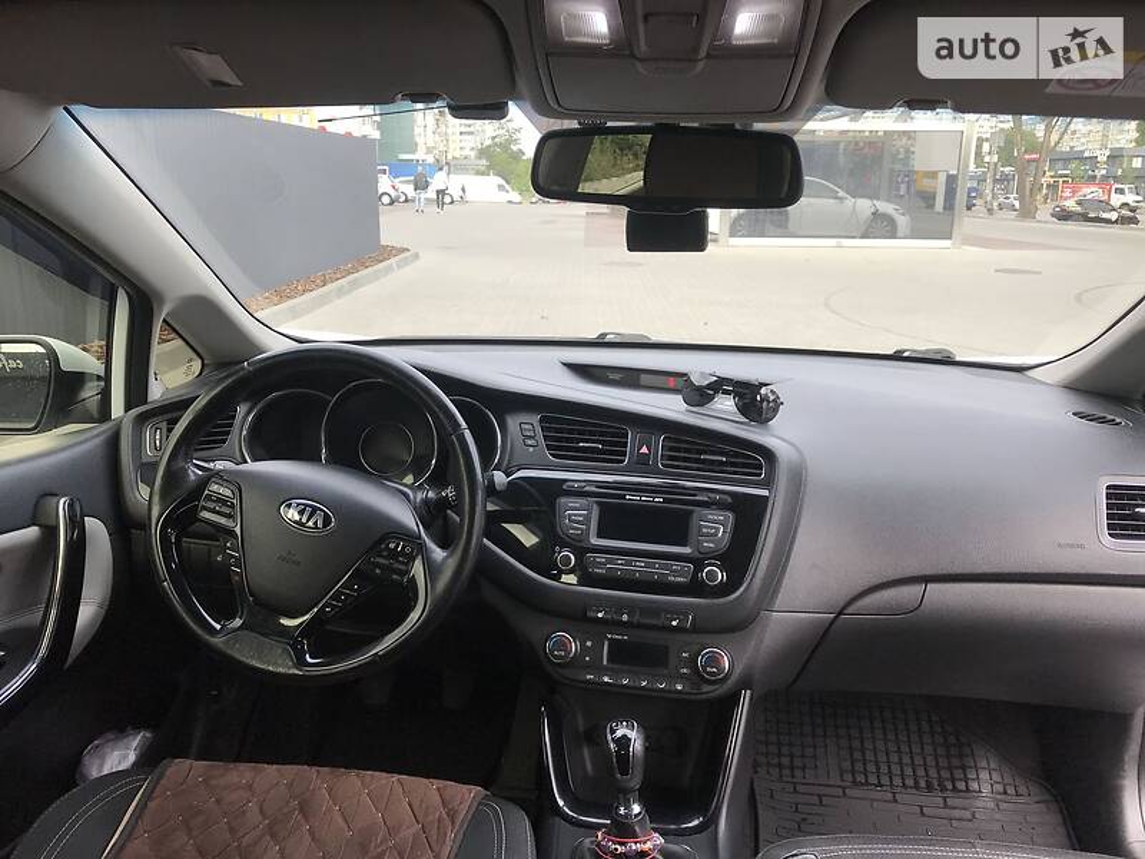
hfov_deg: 63.4
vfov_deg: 49.7
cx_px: 572
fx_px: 926
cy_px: 430
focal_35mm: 28
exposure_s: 1/232
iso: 20
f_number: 1.8
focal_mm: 4
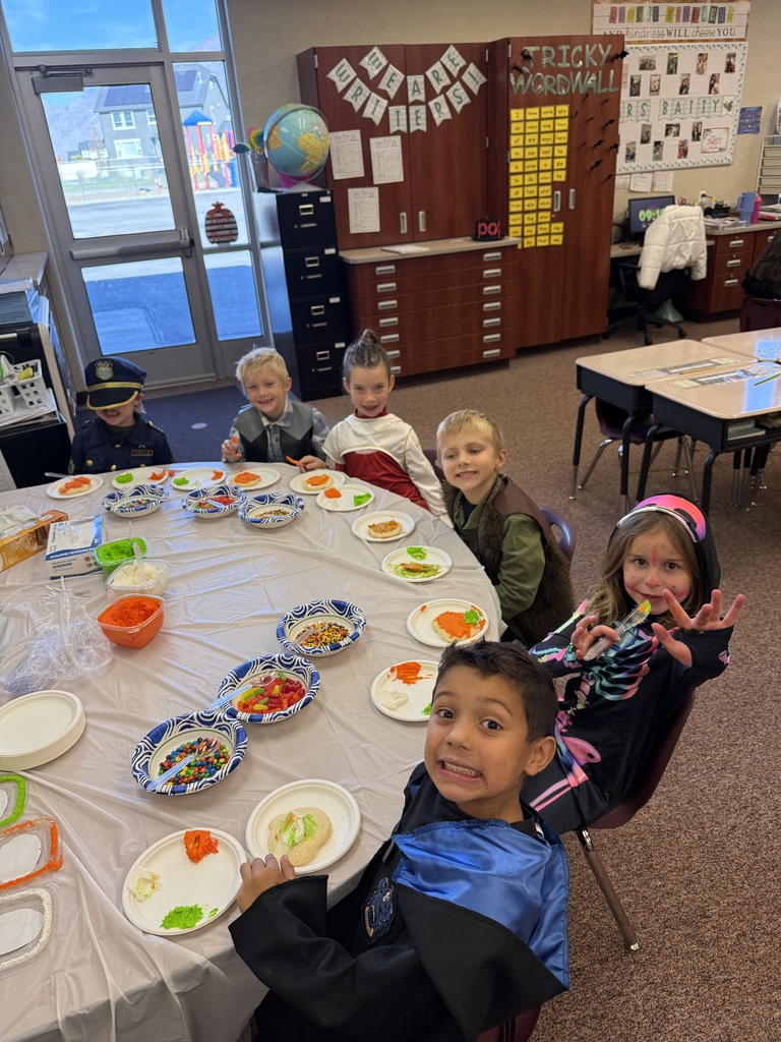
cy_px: 521
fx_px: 722
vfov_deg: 71.6
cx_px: 390
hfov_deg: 56.8
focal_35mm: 24
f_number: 1.78
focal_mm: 6.76
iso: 200
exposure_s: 1/149
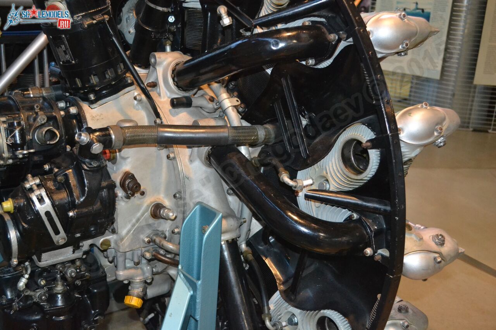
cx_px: 248
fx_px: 537
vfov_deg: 34.2
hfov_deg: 49.6
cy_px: 165
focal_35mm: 39
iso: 3200
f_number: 4.2
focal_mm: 26
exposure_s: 1/60
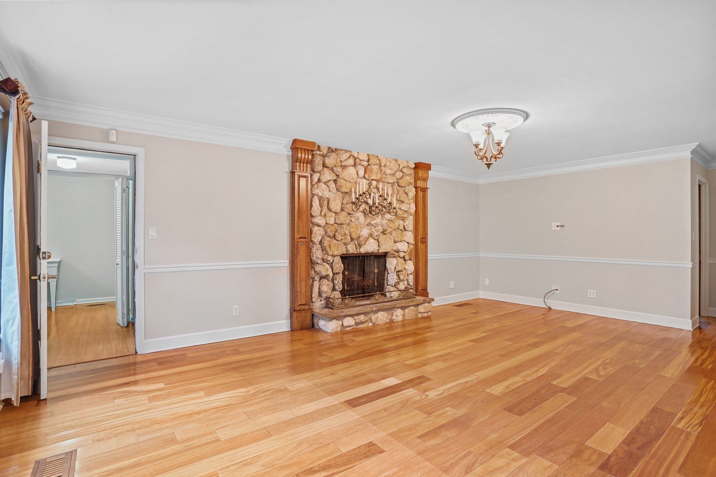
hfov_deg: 93.3
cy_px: 238
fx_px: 338
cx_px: 358
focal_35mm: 17
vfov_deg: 70.4
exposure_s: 6
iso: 100
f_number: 9
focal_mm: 17
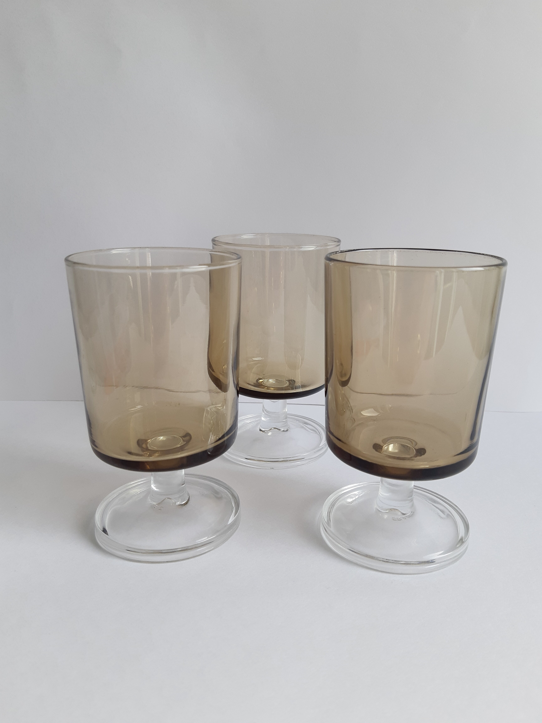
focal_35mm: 26
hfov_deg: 53.1
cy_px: 362
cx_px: 271
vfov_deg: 67.3
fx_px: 543
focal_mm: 3.93
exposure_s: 1/300
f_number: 1.7
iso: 40
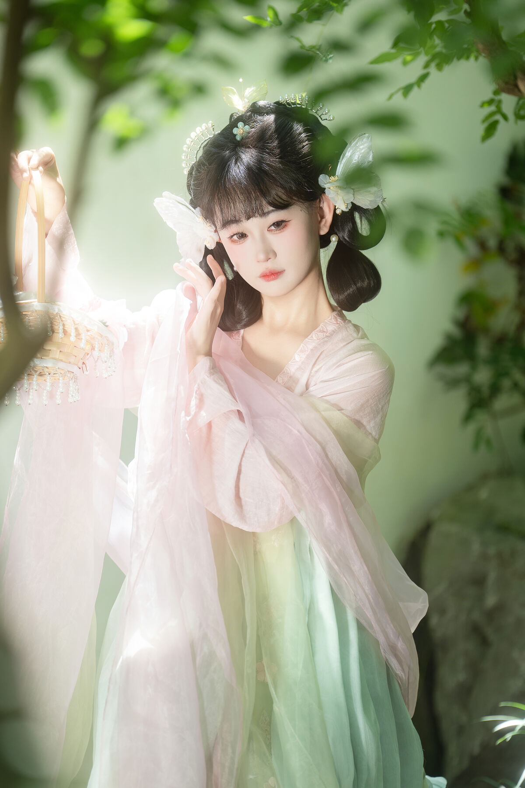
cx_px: 262
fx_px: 4375
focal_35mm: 200
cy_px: 394
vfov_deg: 10.3
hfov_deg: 6.9
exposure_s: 1/320
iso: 200
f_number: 2.8
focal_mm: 200
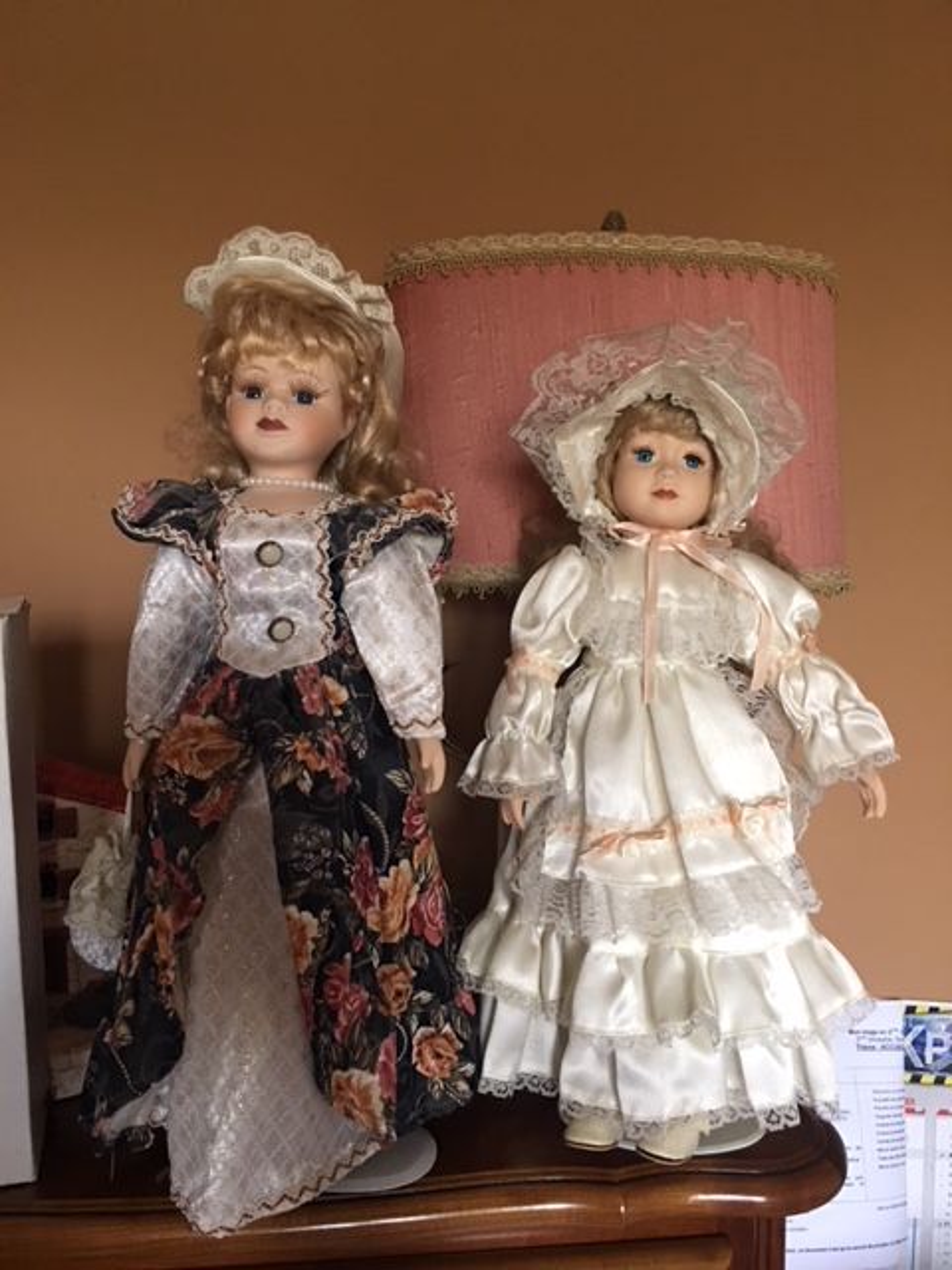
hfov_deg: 48.2
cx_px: 476
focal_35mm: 29
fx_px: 1063
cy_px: 635
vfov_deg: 61.7
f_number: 2.2
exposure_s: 1/10
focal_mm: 4.15
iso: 80
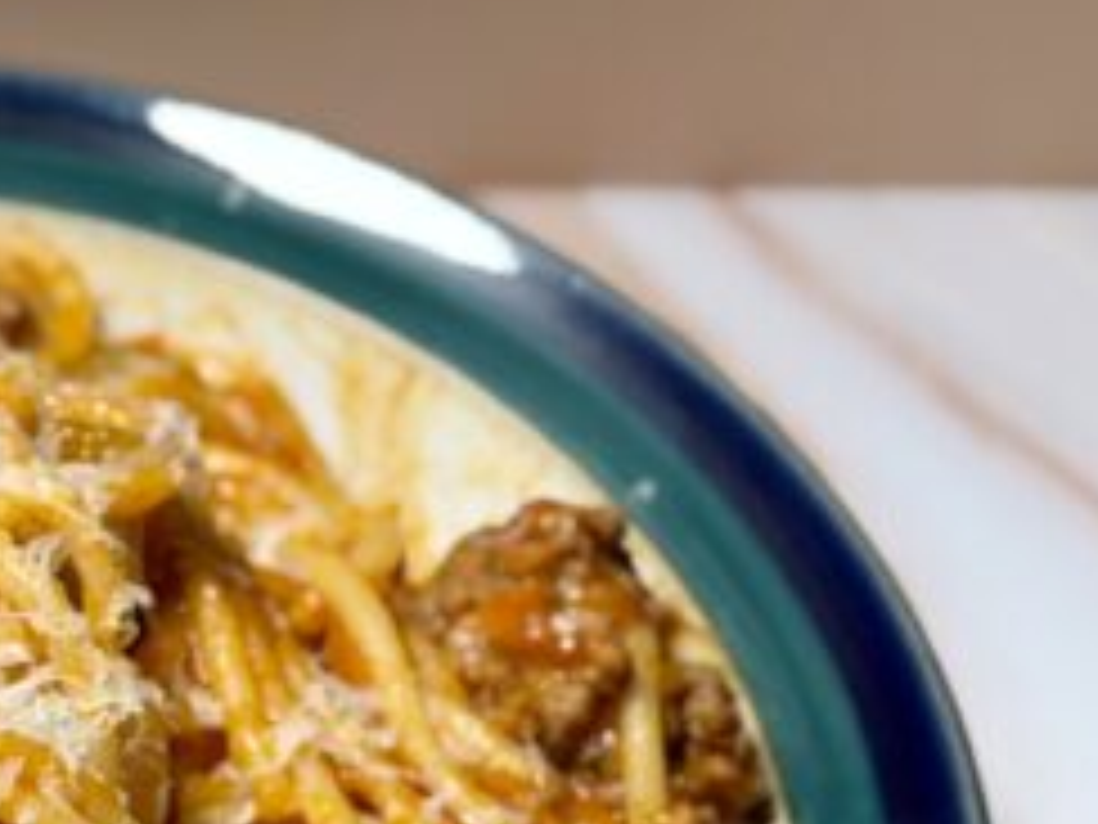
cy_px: 865
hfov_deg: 12.7
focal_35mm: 151
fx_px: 4790
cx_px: -252
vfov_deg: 9.7
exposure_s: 1/60
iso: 64
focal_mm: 6.76
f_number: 1.78
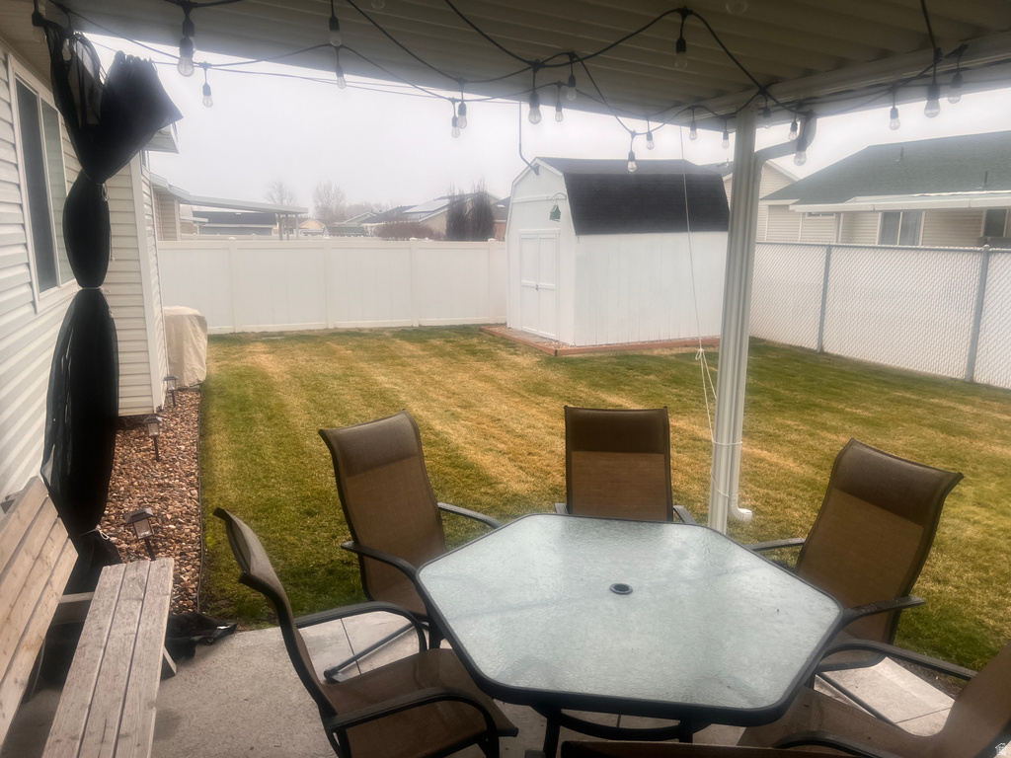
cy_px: 379
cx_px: 506
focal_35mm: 26
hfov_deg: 67.3
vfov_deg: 53.1
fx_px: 759
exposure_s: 1/230
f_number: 1.5
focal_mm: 5.7
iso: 40
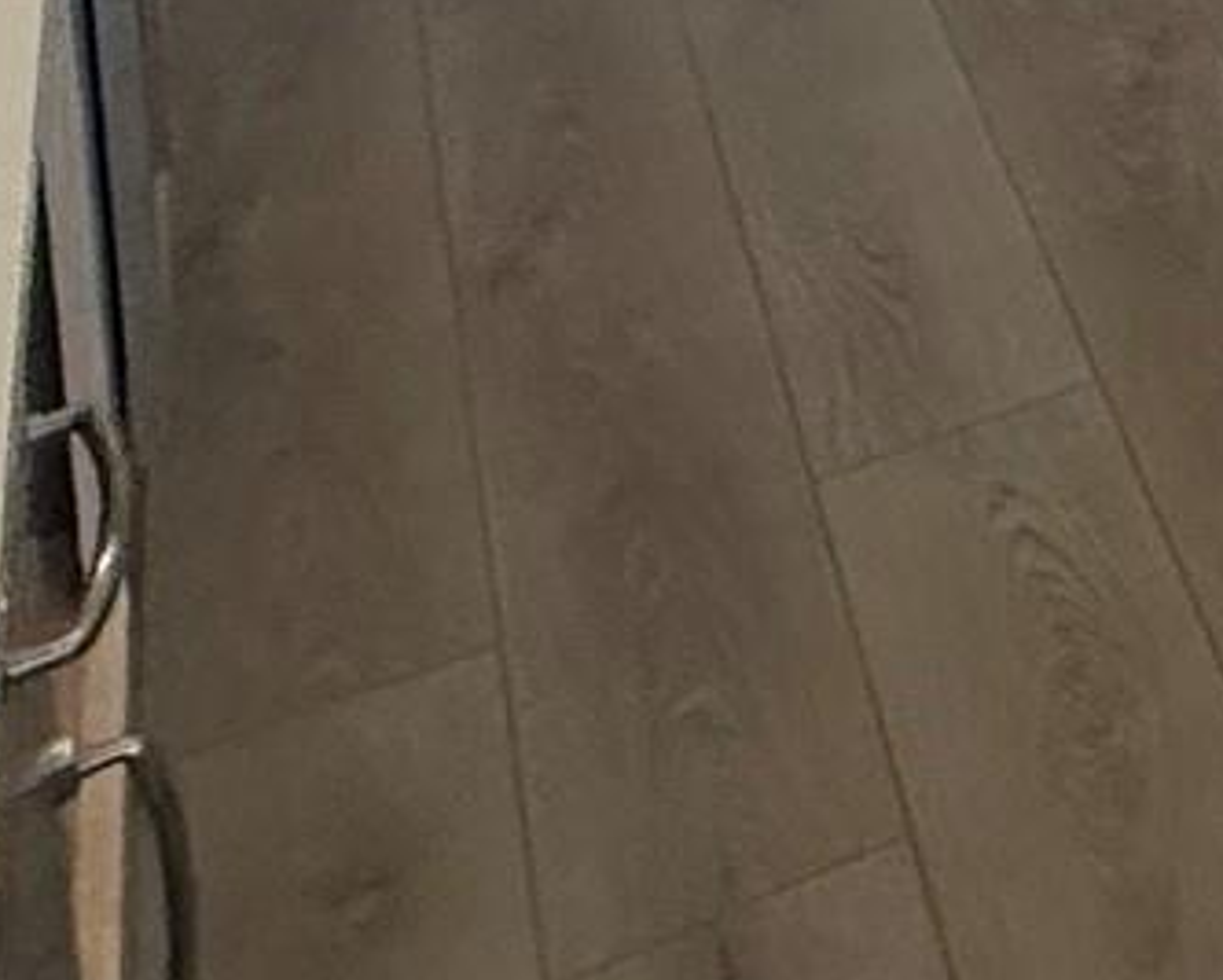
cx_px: 2652
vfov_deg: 14.3
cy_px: -1160
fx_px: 3043
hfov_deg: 15.9
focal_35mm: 84
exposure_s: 1/120
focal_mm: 2.22
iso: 160
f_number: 2.2
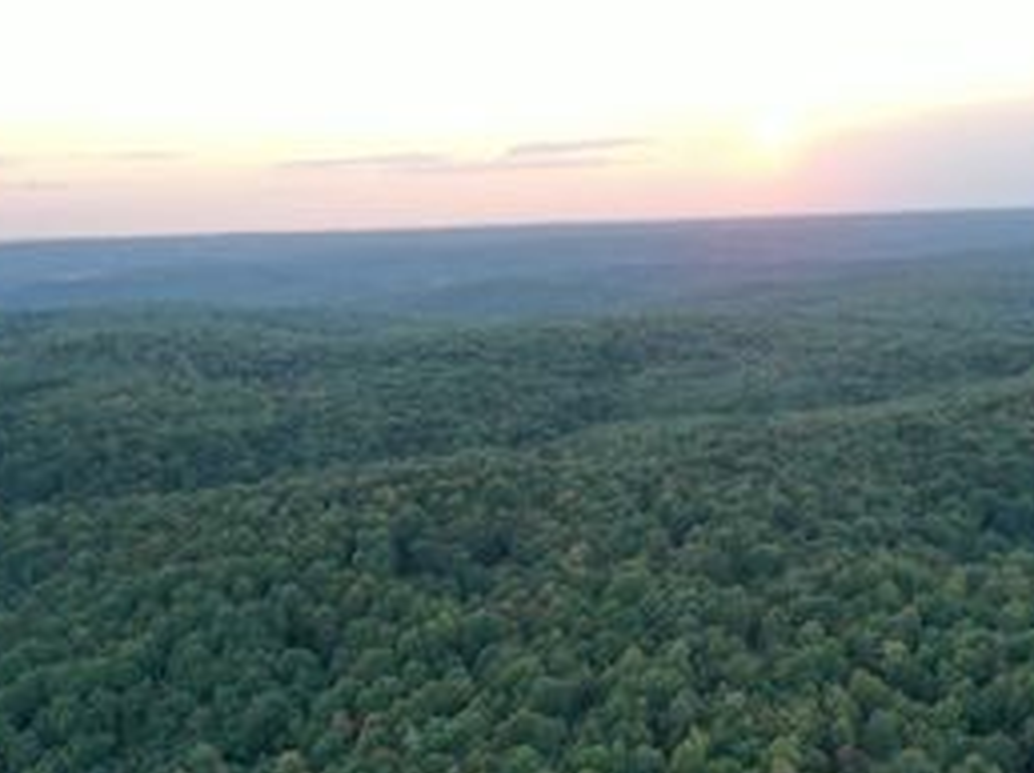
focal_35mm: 45
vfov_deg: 32.0
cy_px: 487
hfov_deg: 42.1
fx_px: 1343
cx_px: 483
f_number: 4
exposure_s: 1/80
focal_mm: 10.26
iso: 100
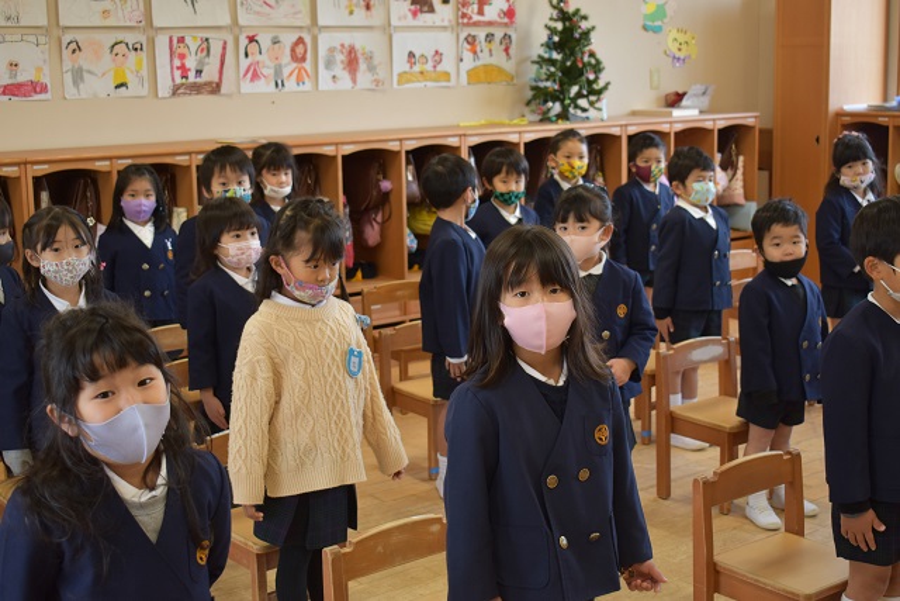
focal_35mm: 52
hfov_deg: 37.8
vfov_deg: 25.8
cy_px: 300
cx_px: 450
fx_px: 1313
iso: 500
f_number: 4.5
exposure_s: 1/60
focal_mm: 35
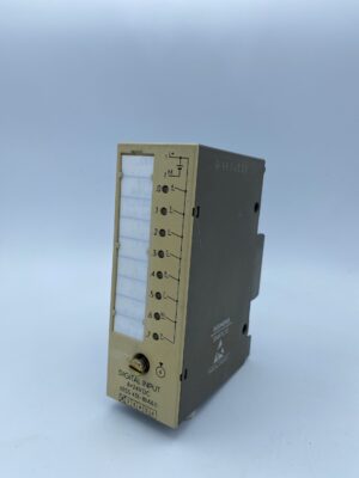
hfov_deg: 53.1
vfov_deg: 67.3
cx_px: 180
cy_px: 239
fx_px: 360
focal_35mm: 26
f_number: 1.8
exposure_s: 1/1300
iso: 32
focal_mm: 4.25
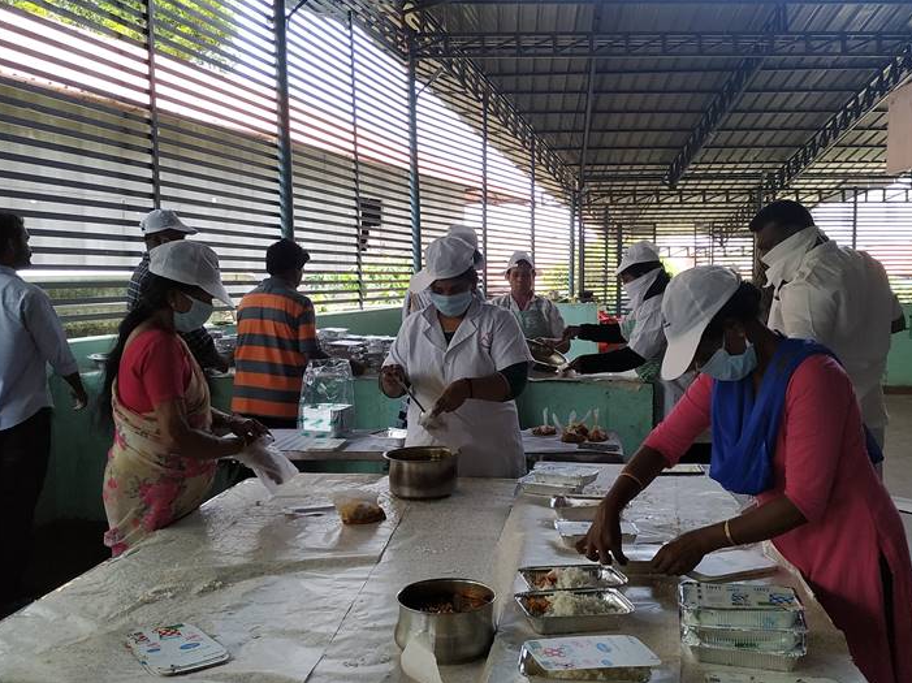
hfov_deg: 67.3
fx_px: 685
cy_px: 348
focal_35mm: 26
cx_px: 487
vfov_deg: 53.0
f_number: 1.9
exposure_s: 1/257
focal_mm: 3.94
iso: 250
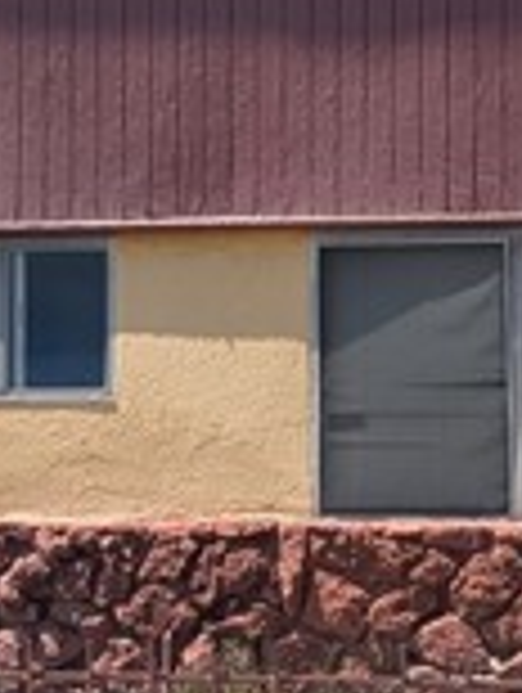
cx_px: -202
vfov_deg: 9.7
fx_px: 4090
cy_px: 225
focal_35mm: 204
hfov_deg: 7.2
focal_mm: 6.9
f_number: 1.68
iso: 21
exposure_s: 1/806
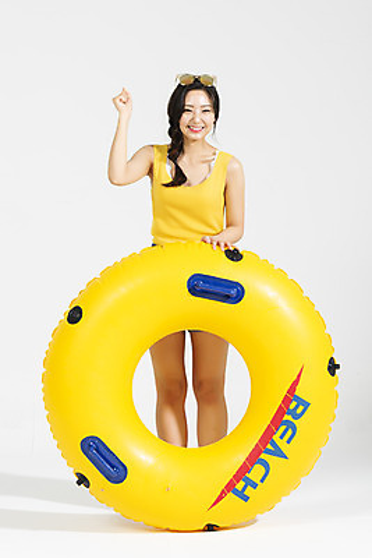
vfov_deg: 23.9
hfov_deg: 16.1
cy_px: 279
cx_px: 186
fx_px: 1316
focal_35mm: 85
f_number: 14
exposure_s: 1/125
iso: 100
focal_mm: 85
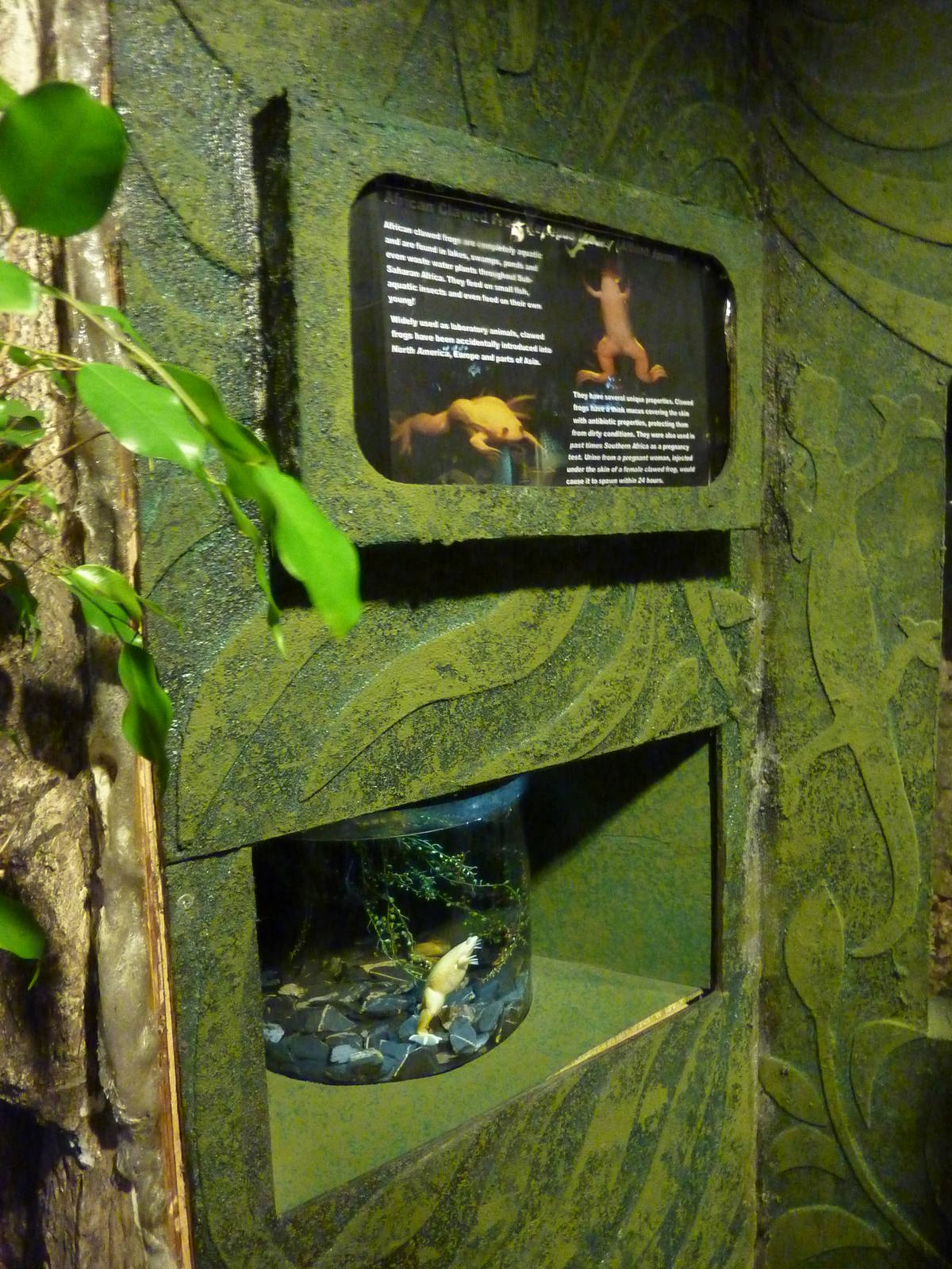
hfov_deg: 54.9
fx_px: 917
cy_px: 634
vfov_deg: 69.4
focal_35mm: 25
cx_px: 476
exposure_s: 1/8
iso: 800
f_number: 3.3
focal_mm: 4.1
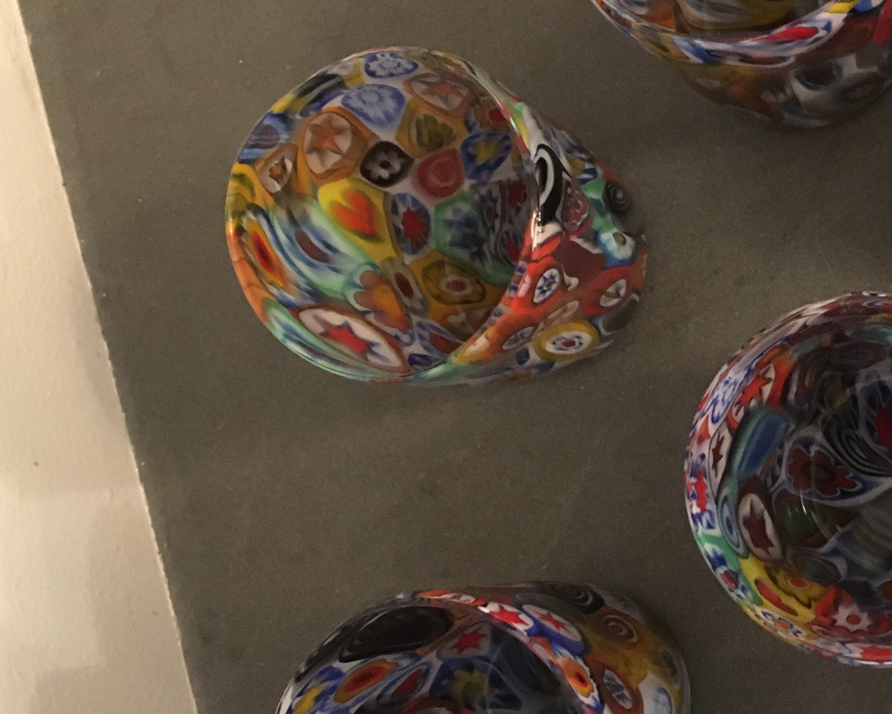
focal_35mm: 52
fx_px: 1373
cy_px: 396
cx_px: 716
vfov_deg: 29.1
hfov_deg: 34.8
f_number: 2.2
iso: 320
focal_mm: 4.15
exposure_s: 1/17
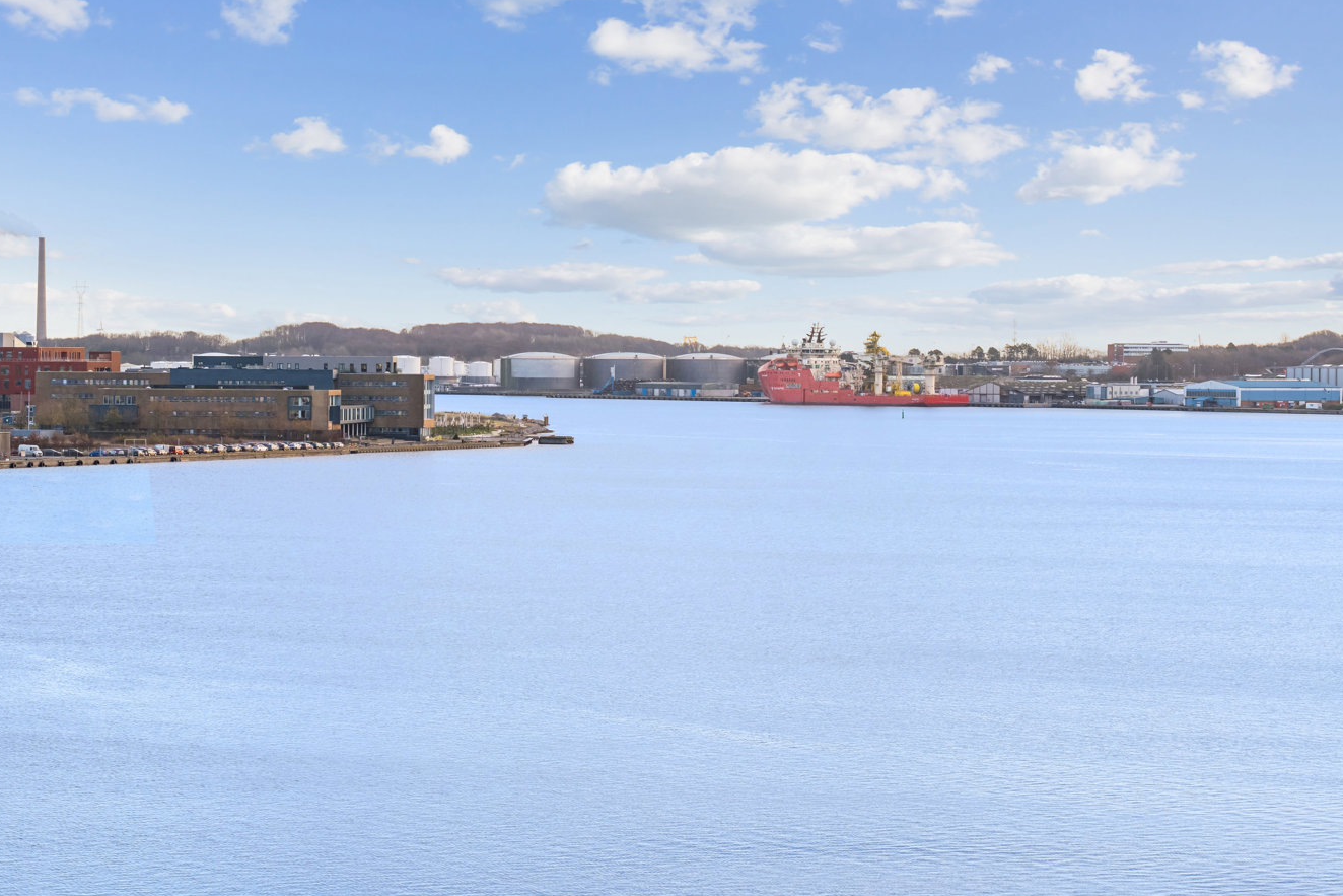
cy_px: 359
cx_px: 561
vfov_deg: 12.5
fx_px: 4104
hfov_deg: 18.6
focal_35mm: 110
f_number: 10
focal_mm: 91
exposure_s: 1/125
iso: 800
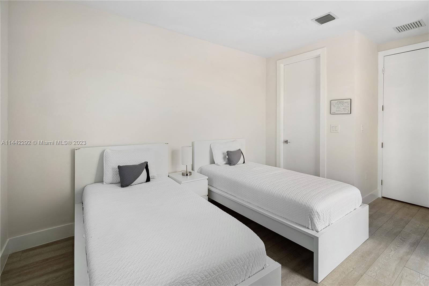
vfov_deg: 73.7
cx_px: 214
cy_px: 143
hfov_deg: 96.7
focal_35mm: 16
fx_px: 191
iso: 200
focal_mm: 16
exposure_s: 1/15
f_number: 13
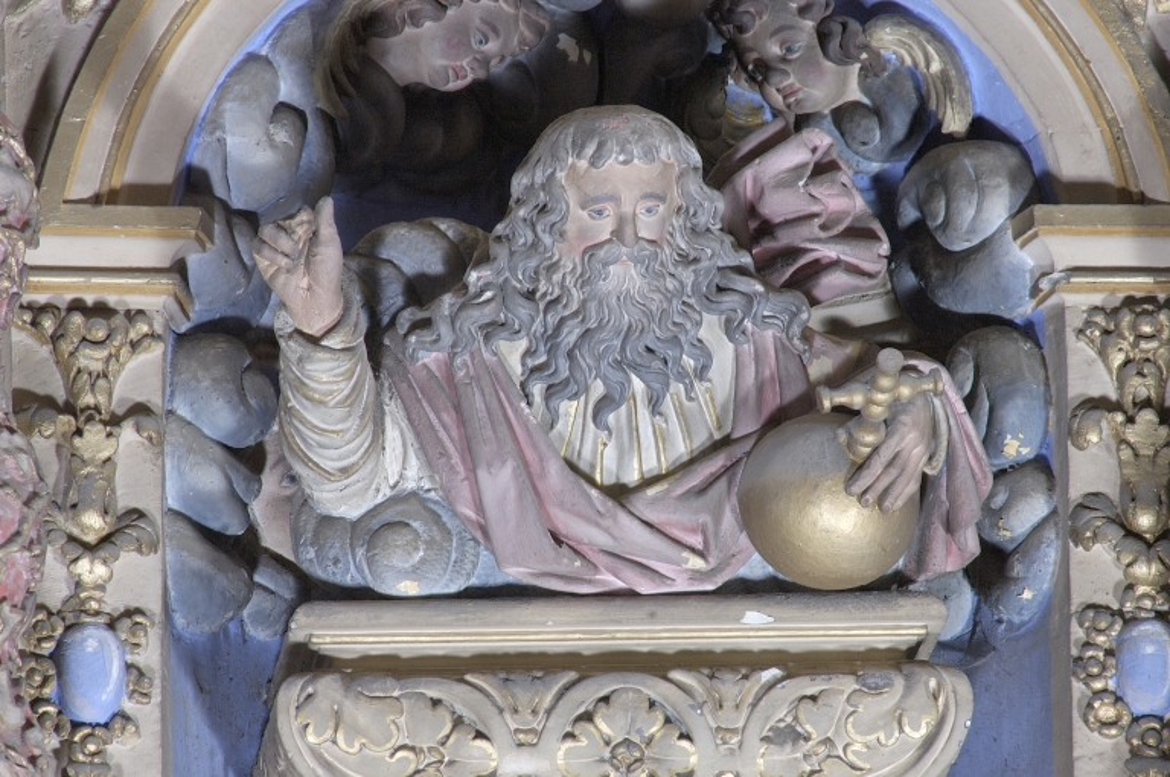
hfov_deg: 4.6
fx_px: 14606
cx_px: 585
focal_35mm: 450
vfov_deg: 3.0
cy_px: 388
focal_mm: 300
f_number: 8
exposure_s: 1/30
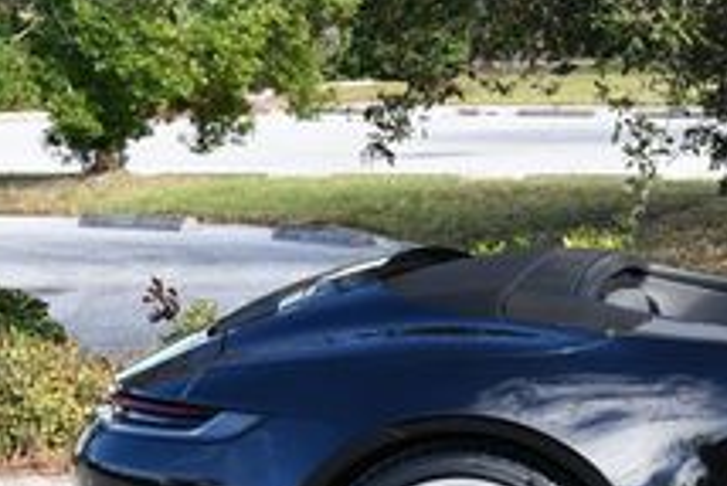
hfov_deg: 10.8
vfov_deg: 7.4
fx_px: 3738
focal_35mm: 185
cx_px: 1002
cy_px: 207
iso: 200
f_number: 5.6
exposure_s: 1/250
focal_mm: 31
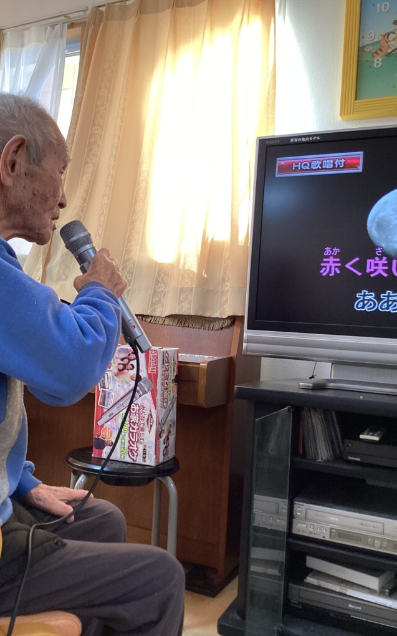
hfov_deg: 38.2
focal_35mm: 33
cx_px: 163
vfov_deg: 58.2
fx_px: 572
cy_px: 319
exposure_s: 1/50
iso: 80
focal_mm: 3.3
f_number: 2.4
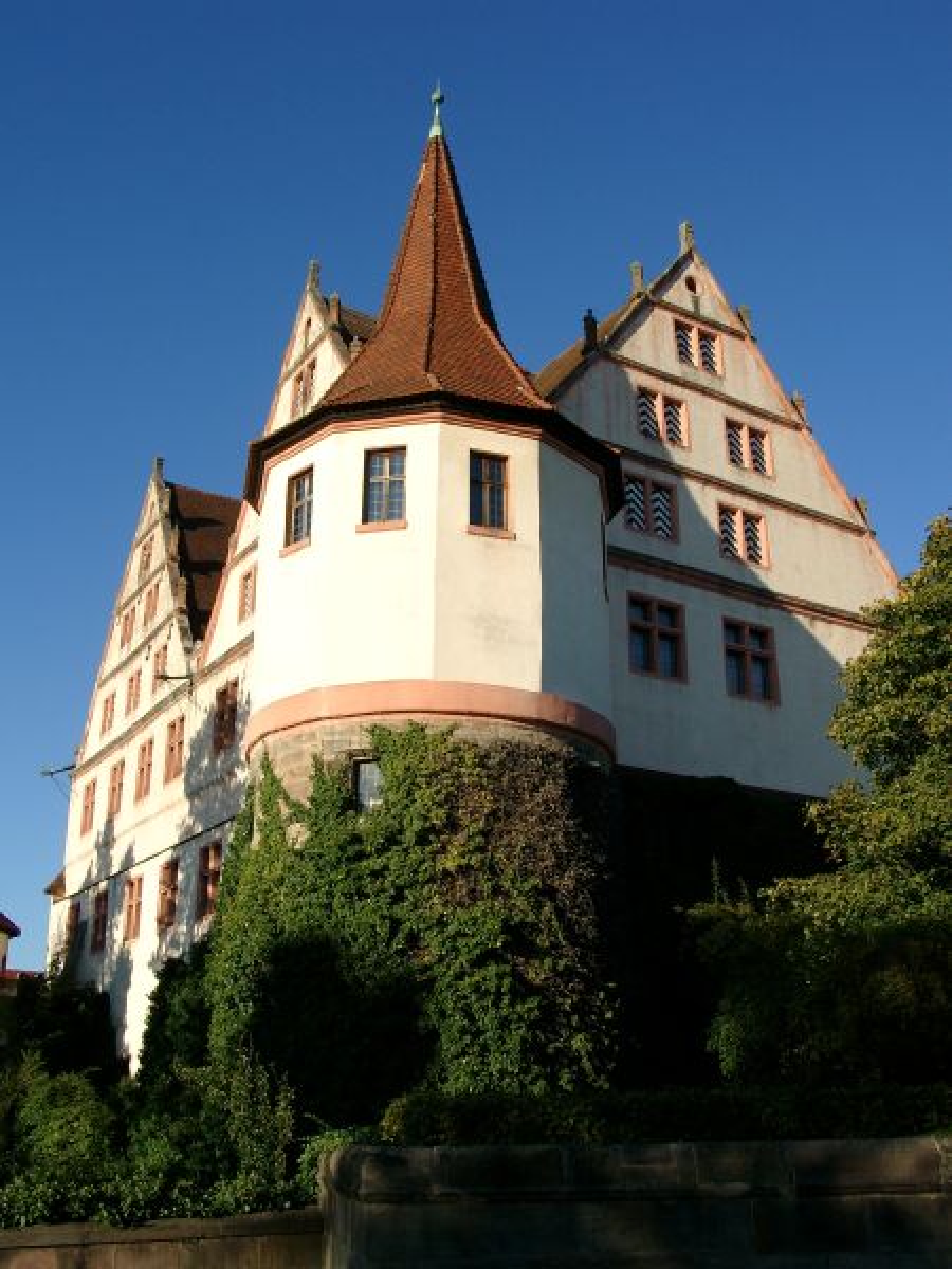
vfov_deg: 54.0
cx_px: 476
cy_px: 634
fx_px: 1247
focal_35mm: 34
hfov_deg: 41.8
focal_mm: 7.13
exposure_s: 1/708
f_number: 4
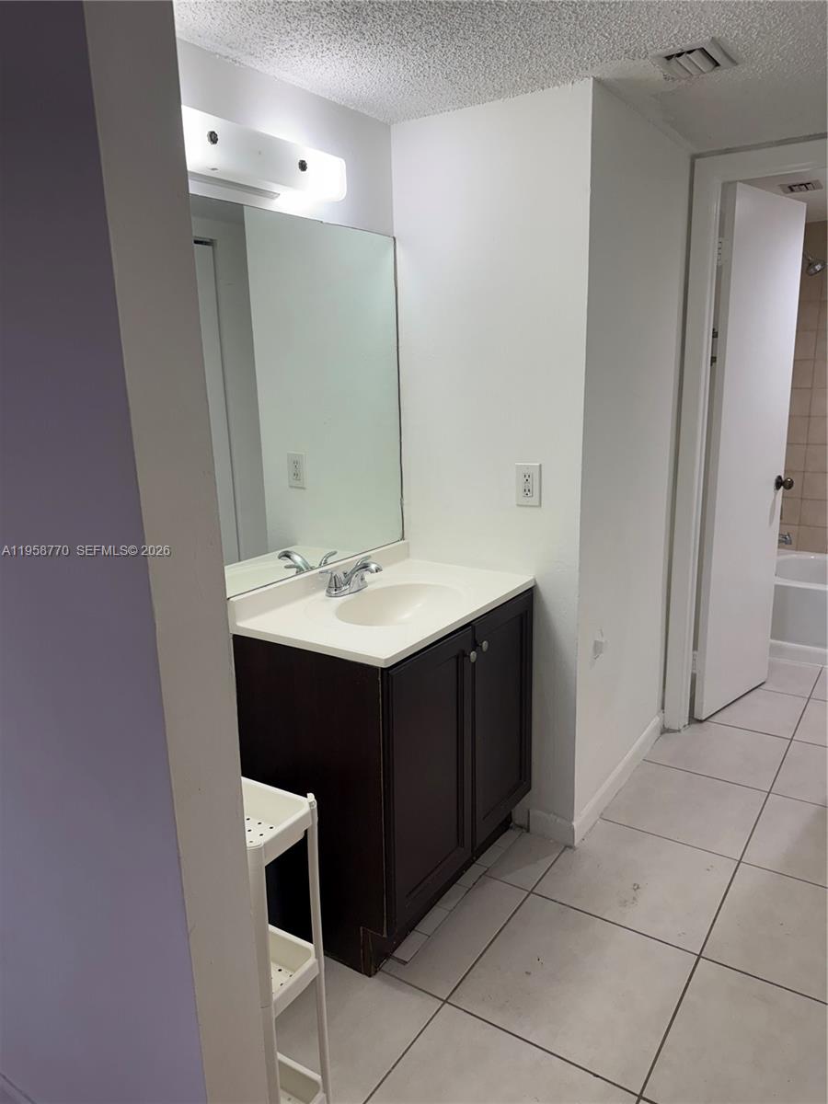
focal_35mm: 24
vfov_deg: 71.6
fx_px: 765
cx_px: 414
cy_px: 552
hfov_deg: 56.8
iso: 64
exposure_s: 1/143
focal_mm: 6.76
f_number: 1.78
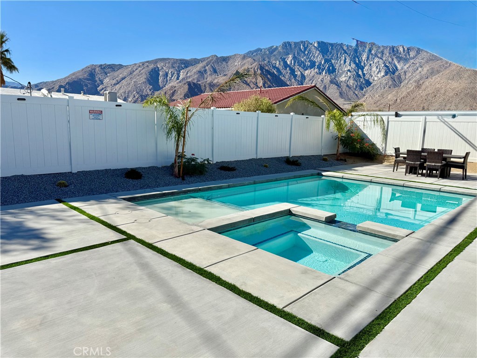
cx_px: 238
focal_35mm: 24
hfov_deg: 71.6
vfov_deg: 56.8
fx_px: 331
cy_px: 179
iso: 80
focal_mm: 6.76
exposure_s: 1/6711
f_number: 1.78
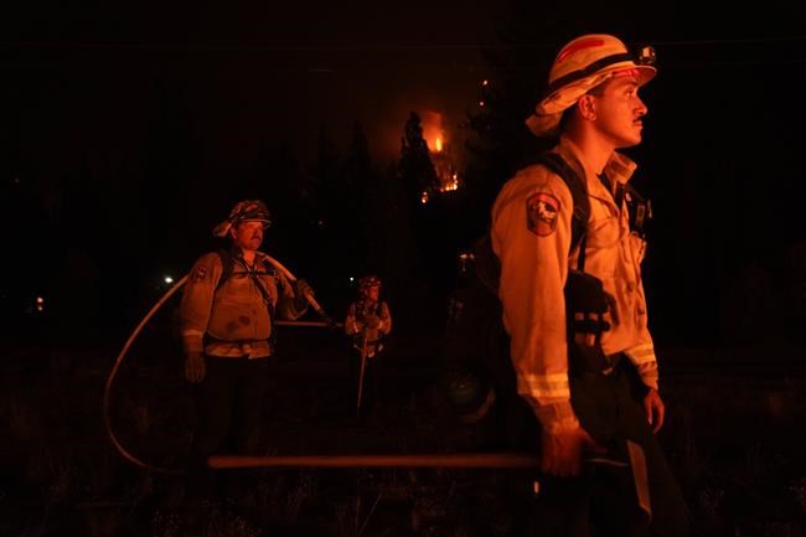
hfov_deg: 54.4
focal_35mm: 35
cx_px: 403
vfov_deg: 37.8
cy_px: 268
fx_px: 783
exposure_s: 1/100
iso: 6400
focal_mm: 35
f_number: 2.8
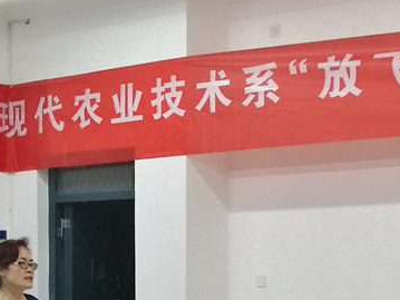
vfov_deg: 13.6
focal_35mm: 107
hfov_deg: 18.0
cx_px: 20
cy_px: 325
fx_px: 1236
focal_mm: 4.5
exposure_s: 1/25
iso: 400
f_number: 2.2
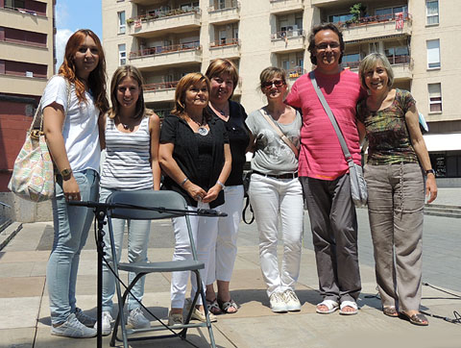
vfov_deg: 36.1
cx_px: 230
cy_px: 174
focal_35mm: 40
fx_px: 534
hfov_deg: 46.7
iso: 100
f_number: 3.3
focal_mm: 7.1
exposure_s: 1/800
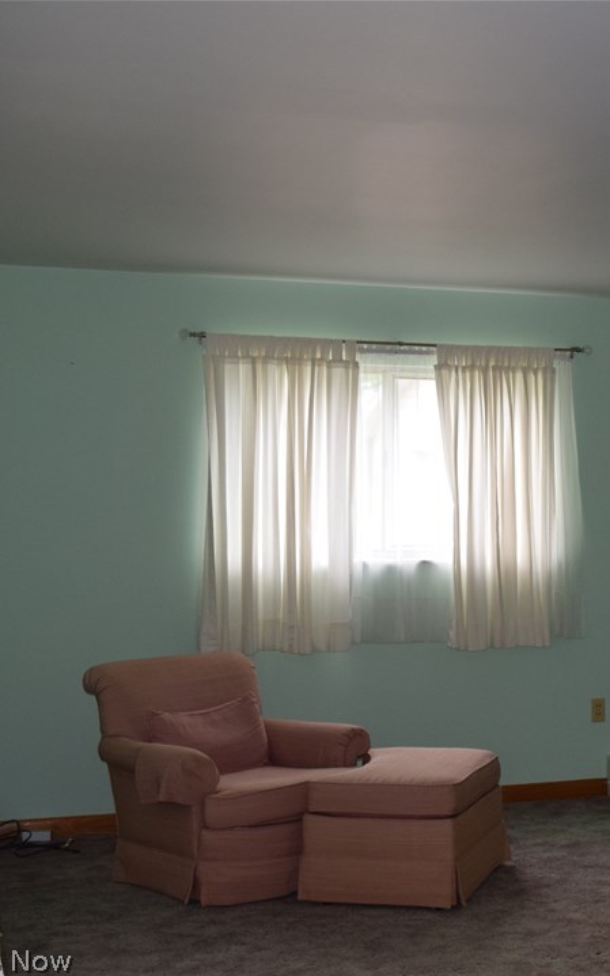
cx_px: 672
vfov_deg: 35.2
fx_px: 1536
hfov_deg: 21.3
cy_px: 491
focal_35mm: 58
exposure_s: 1/125
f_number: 5.6
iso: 720
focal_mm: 25
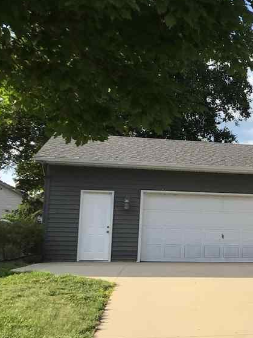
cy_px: 175
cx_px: 369
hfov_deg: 18.5
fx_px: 692
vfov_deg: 27.4
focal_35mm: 71
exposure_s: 1/734
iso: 25
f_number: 2.4
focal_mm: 3.3
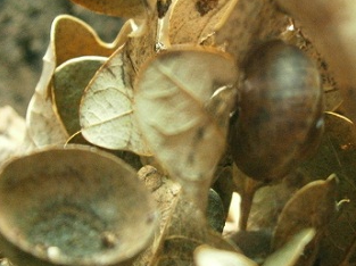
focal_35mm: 75
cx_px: 259
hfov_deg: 25.8
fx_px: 770
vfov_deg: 19.6
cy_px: 157
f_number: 3.4
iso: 800
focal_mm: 8.3
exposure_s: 1/25
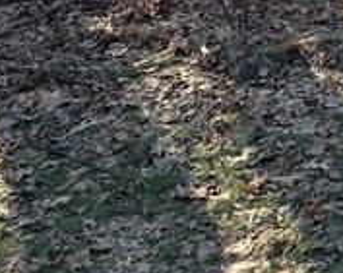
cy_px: -312
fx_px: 1318
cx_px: 639
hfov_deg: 13.2
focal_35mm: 130
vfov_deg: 10.6
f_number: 1.7
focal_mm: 6.3
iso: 80
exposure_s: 1/1304
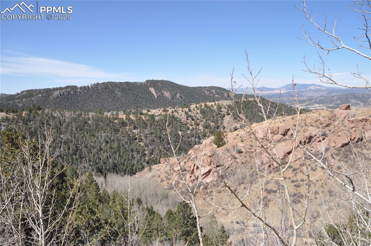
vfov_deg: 47.8
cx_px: 186
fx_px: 278
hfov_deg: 67.5
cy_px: 123
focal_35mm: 27
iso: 200
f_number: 8
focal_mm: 18
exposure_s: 1/500
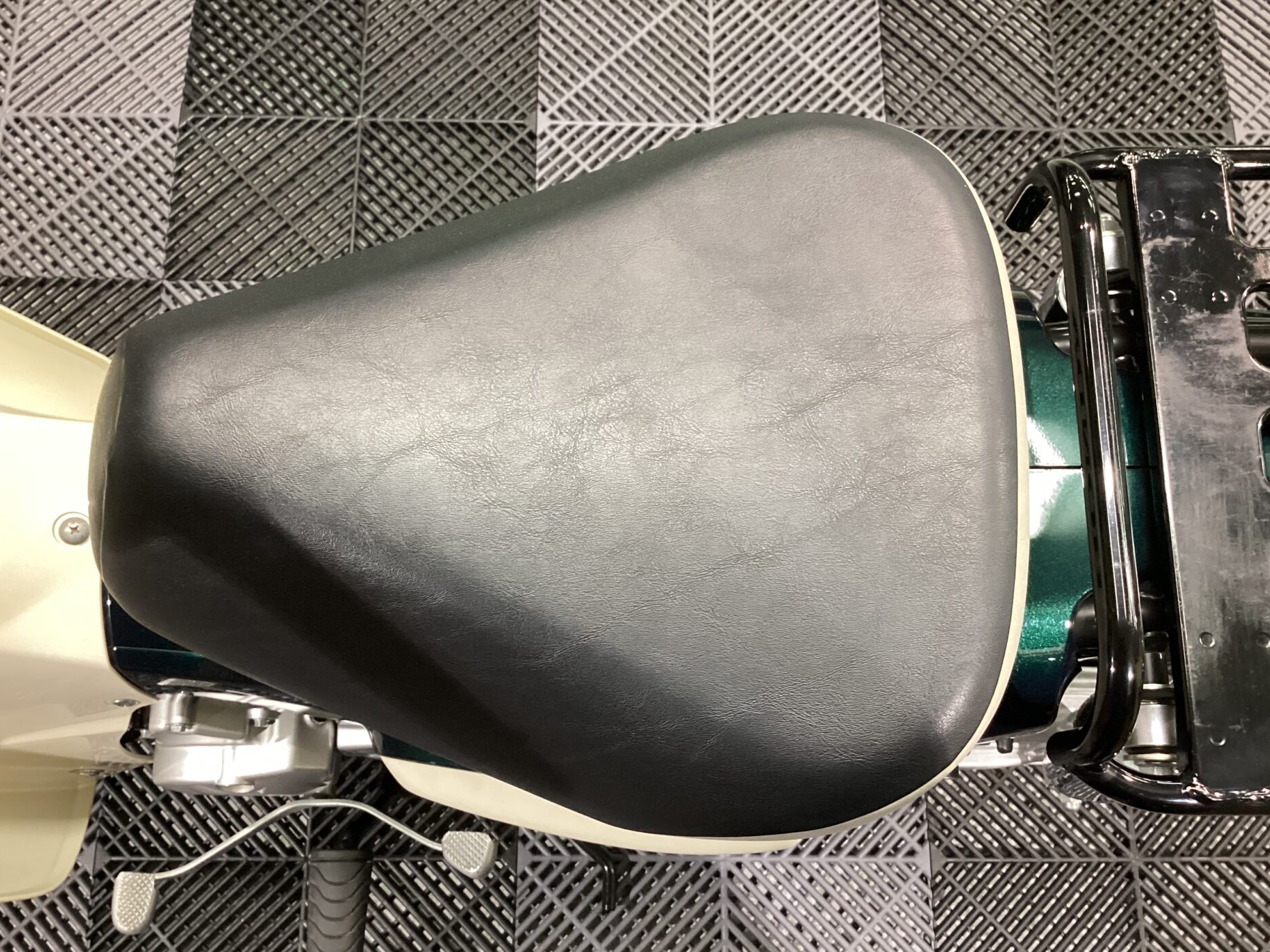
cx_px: 626
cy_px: 487
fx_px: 1174
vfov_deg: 44.2
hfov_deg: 56.8
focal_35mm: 32
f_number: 2.4
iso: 320
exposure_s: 1/40
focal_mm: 3.3
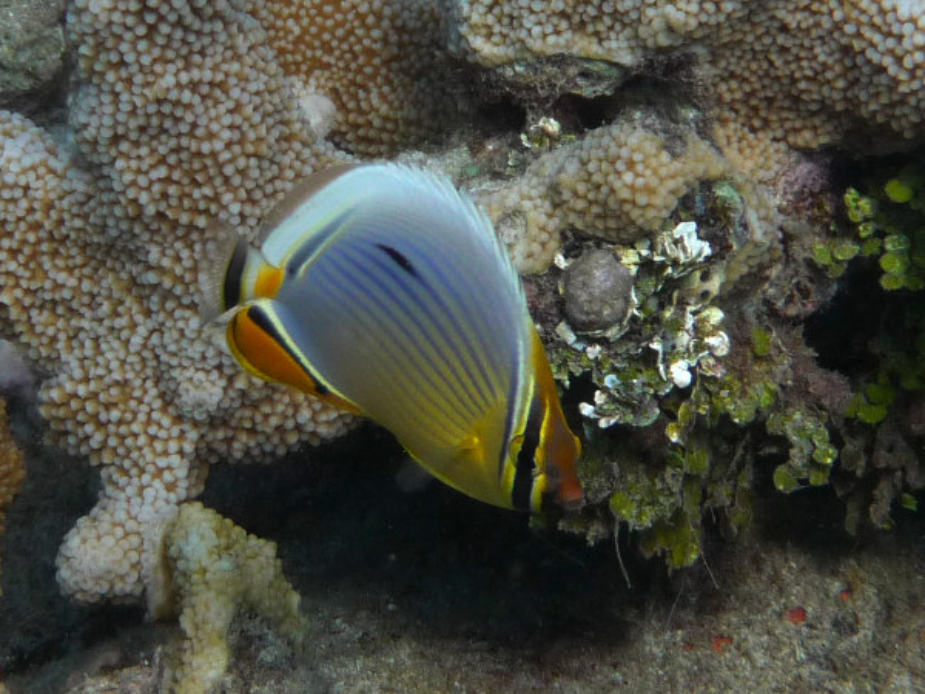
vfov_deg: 26.6
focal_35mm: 55
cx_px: 462
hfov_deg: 34.9
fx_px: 1470
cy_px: 347
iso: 100
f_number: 4.3
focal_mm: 9.3
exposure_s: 1/250
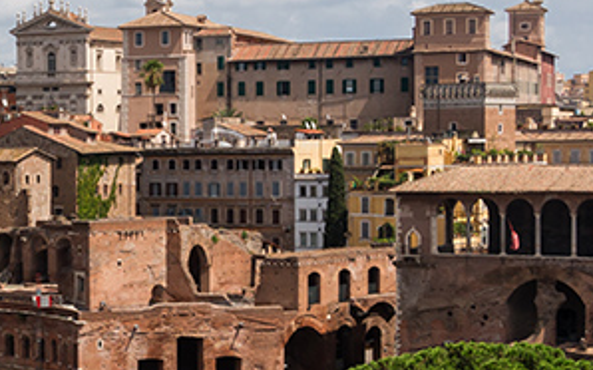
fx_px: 1793
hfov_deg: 17.9
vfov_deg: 11.8
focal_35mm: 111
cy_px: 209
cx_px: -120
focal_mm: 30
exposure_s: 1/125
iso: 200
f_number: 13
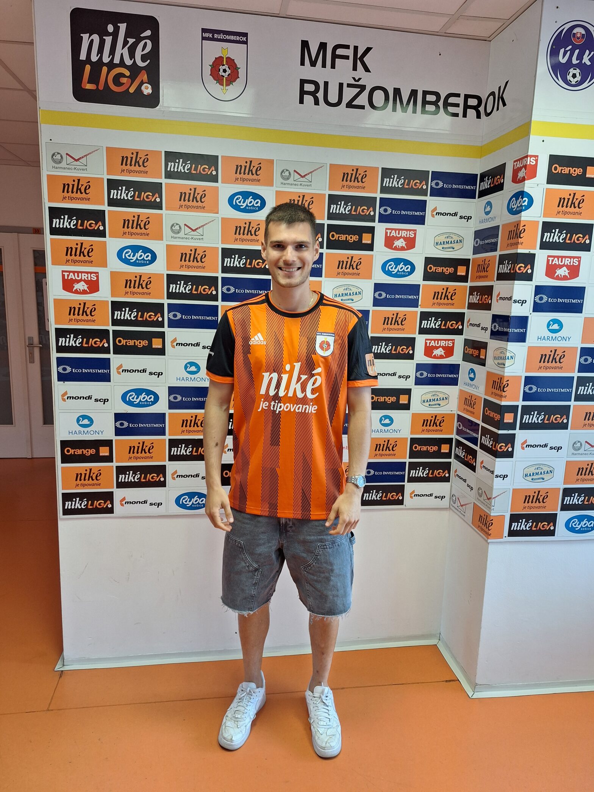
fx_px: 526
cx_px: 297
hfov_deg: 58.9
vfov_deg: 73.9
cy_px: 396
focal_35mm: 23
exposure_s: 1/50
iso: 80
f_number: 1.8
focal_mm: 5.54
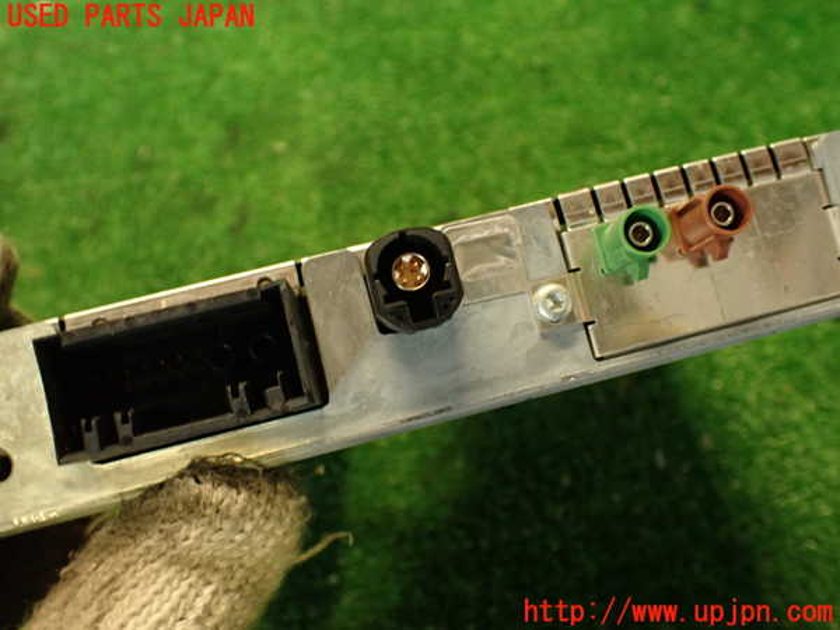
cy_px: 315
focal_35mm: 32
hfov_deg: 56.8
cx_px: 420
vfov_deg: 44.2
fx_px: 777
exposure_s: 1/30
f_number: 2.4
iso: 400
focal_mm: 5.79
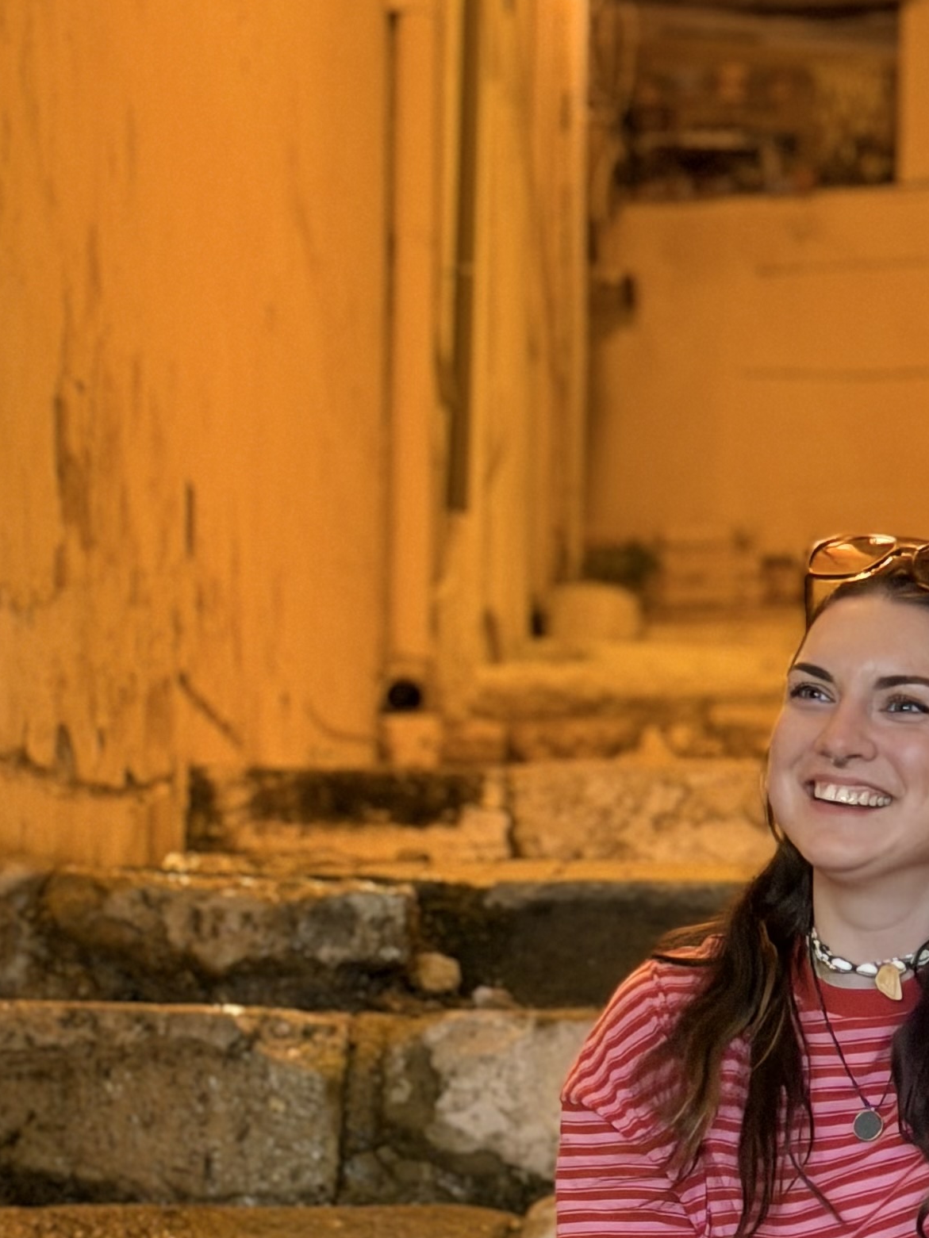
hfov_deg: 11.8
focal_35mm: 124
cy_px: 1085
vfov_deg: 15.7
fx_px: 4436
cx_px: 963
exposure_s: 1/25
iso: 500
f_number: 1.78
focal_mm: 6.76
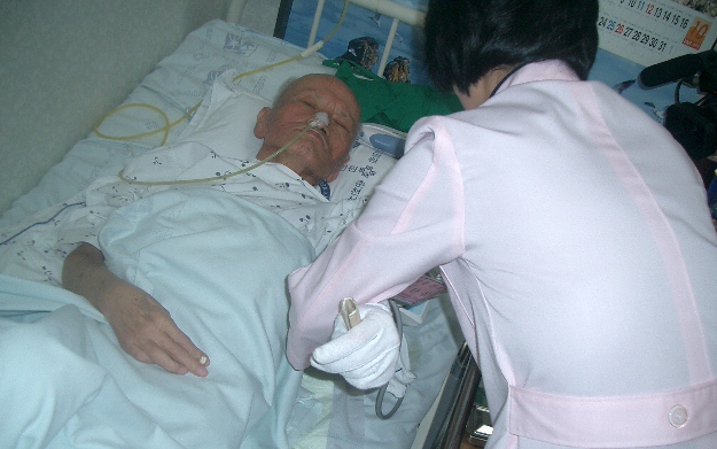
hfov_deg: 51.5
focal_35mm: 38
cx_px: 364
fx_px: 743
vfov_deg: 33.6
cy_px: 255
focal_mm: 5.8
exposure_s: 1/40
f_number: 2.6
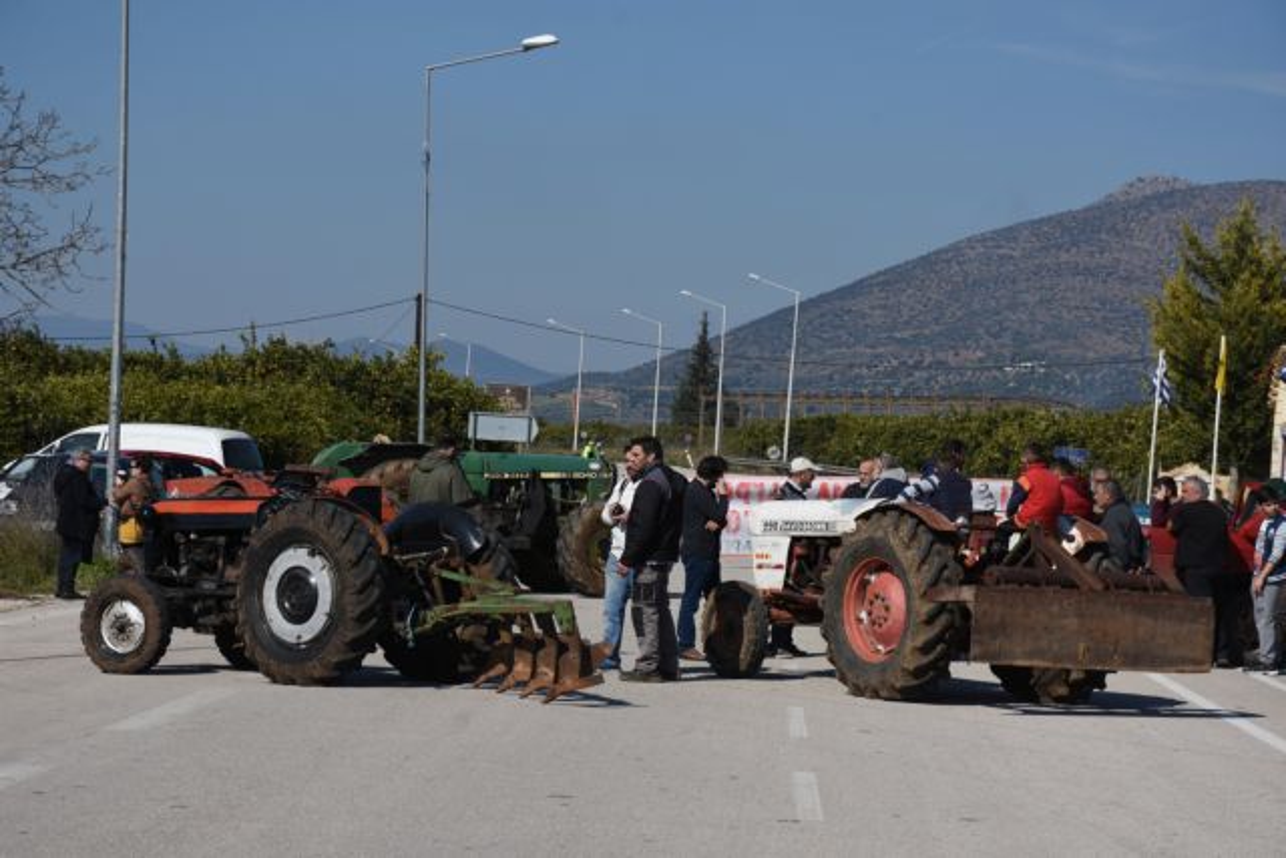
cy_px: 429
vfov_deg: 12.2
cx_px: 643
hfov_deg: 18.2
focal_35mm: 112
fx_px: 4019
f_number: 8
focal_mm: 75
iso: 160
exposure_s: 1/1000
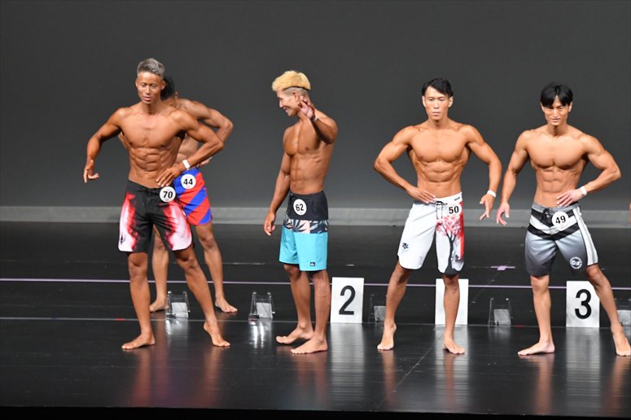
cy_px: 210
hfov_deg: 8.6
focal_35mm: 240
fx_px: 4205
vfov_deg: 5.7
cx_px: 316
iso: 4000
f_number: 5.6
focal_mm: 160
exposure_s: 1/400
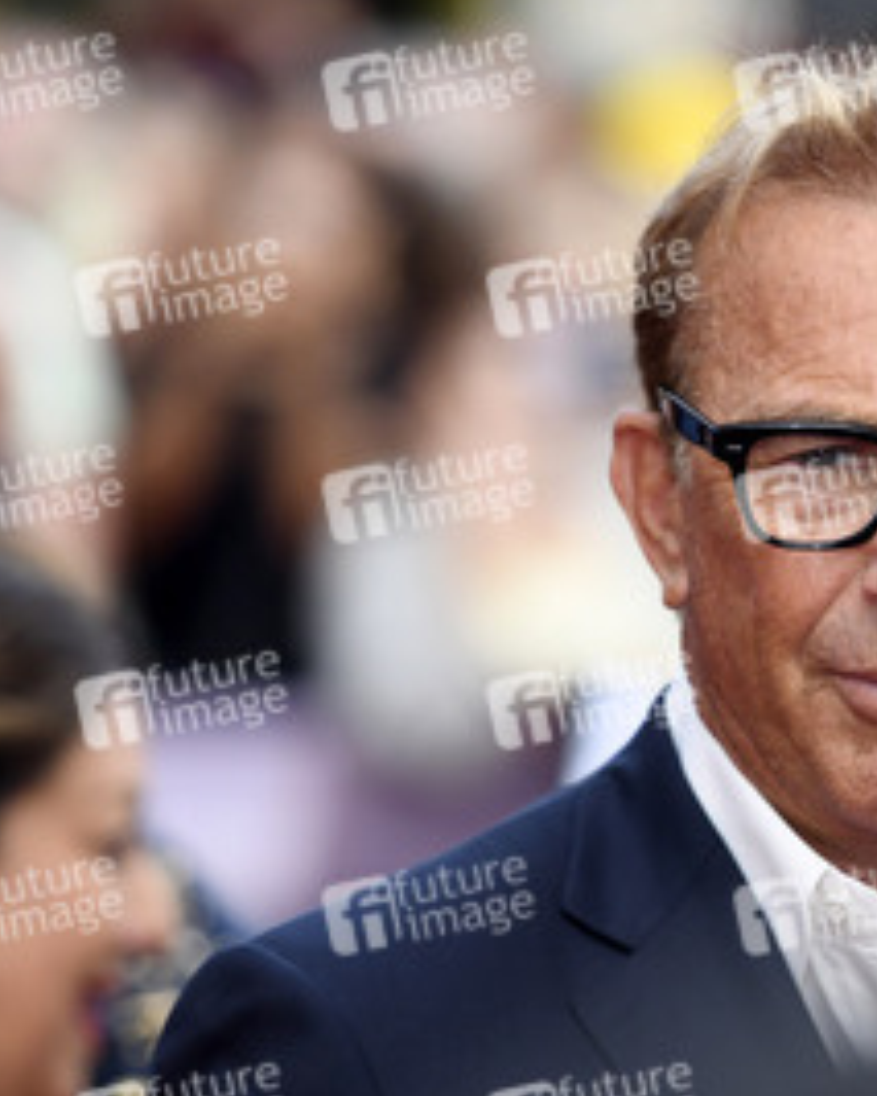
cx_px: 896
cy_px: 597
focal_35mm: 278
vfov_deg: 7.0
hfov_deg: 5.6
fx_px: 9014
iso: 640
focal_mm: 175
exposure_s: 1/1250
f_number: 3.2
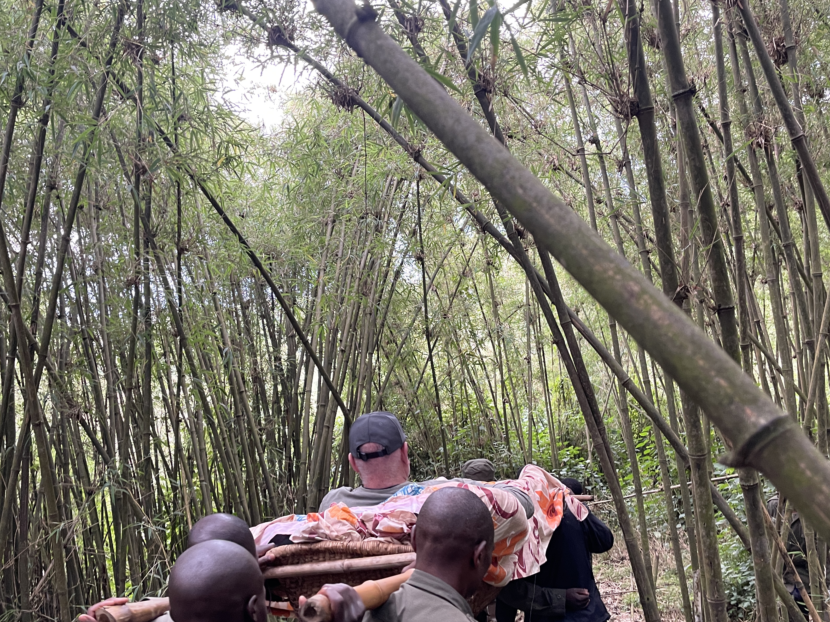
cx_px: 410
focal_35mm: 33
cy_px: 345
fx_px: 791
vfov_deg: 42.9
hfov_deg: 55.3
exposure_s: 1/60
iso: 125
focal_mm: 5.1
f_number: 1.6
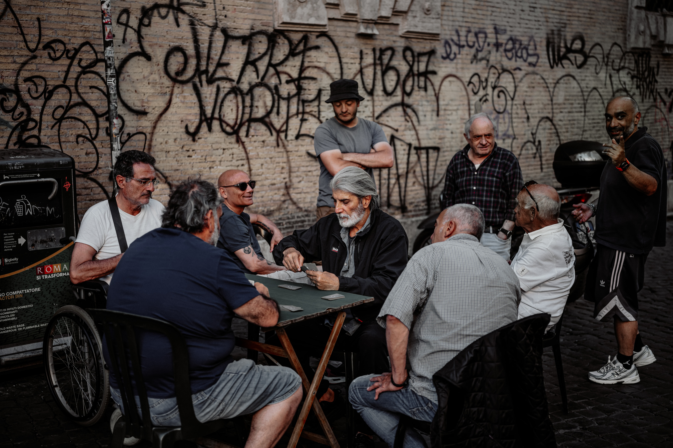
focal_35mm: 50
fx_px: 935
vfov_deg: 27.0
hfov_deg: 39.6
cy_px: 224
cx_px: 336
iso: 320
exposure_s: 1/800
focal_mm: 50
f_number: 2
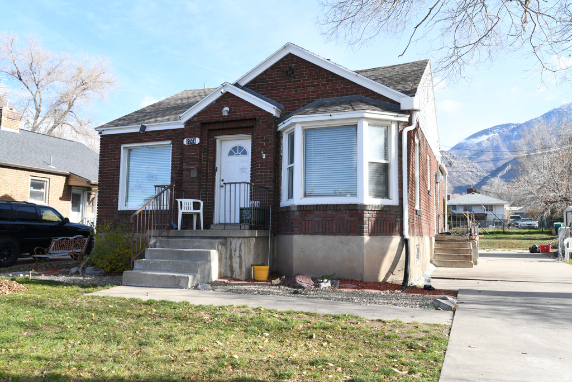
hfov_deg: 61.9
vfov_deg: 43.6
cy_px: 191
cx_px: 286
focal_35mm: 30
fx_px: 477
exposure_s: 1/160
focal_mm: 30
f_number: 8
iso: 200
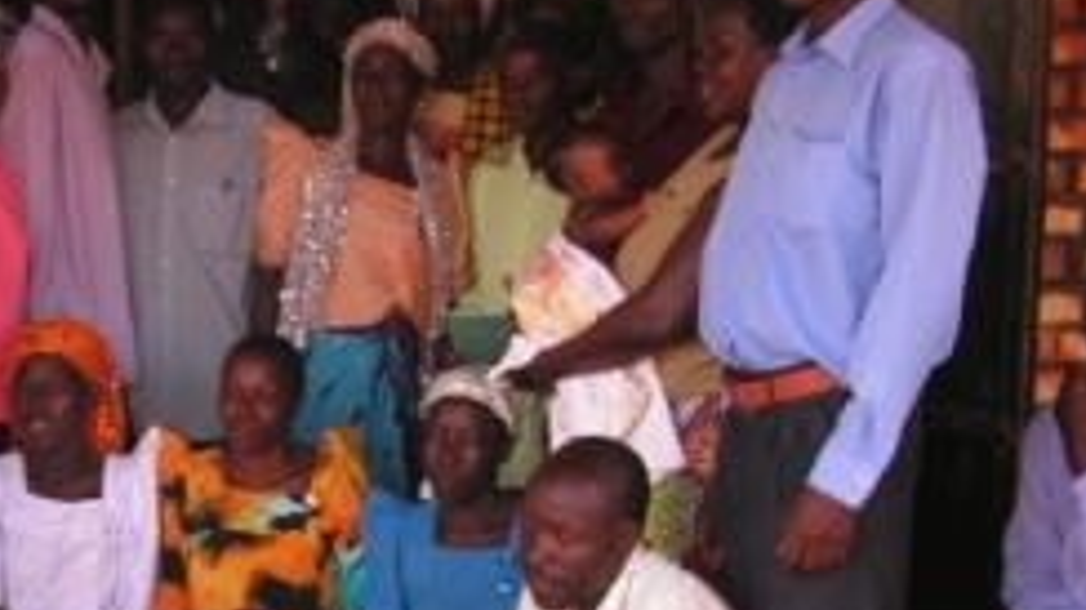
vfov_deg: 15.7
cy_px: 534
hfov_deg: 27.7
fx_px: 2188
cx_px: 347
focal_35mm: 76
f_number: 4
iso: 50
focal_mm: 6.3
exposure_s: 1/100
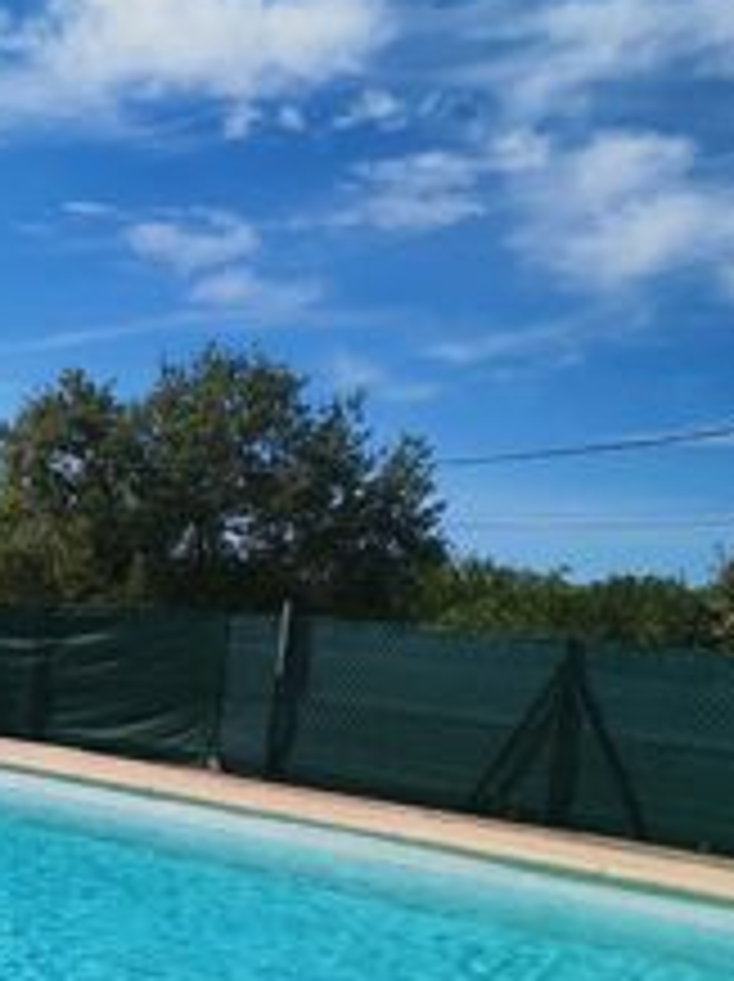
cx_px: 45
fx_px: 1501
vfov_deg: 35.7
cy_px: 682
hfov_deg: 26.4
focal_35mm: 53
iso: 50
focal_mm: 5.58
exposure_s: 1/4098
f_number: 1.8
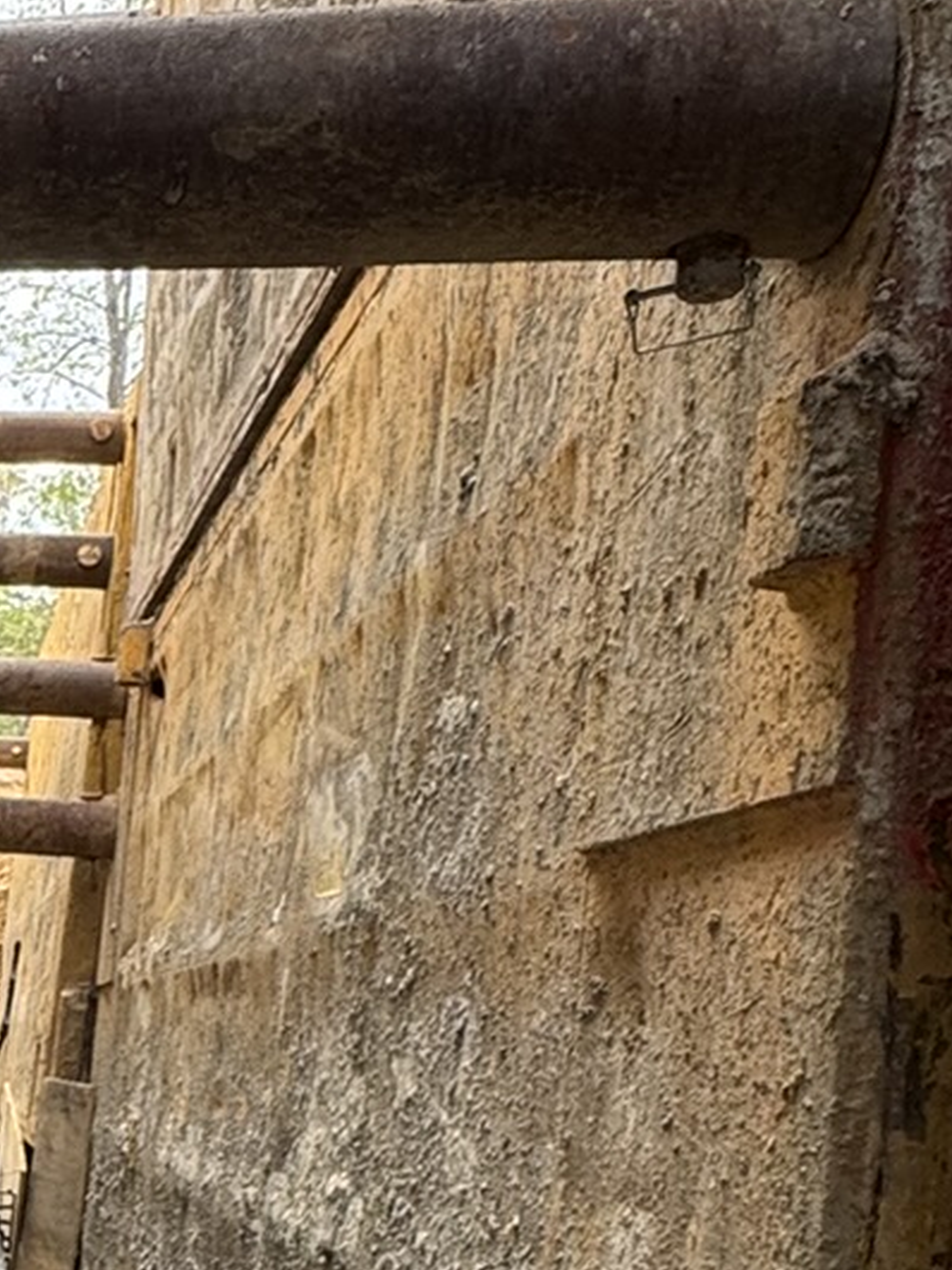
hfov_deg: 20.8
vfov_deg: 34.9
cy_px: 935
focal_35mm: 54
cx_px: -653
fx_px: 1981
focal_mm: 2.22
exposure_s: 1/99
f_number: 2.2
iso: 50
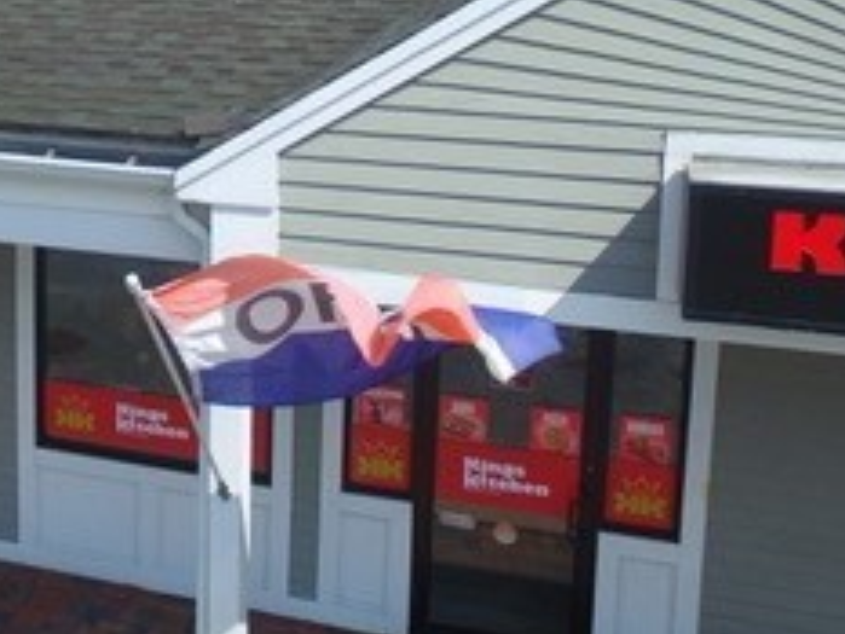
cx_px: 91
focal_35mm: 55
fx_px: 1343
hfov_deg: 33.2
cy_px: 33
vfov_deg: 25.5
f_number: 2.8
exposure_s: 1/109
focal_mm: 3.61
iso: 100
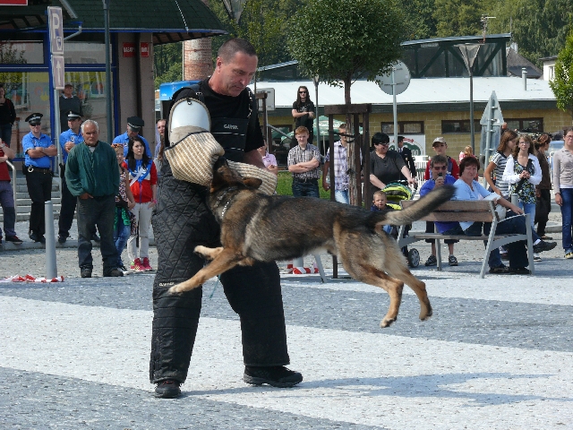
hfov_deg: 14.8
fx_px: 2202
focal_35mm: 133
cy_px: 215
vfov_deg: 11.1
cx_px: 286
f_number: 5.6
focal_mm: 28.2
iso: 100
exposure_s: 1/250
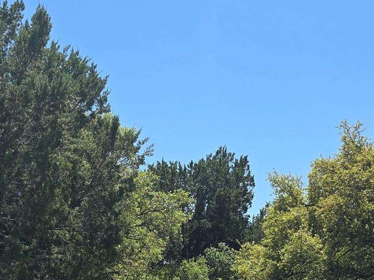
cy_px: 252
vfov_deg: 21.7
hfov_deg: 29.3
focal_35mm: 66
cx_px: 151
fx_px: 713
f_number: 1.7
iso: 12
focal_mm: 6.3
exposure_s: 1/707
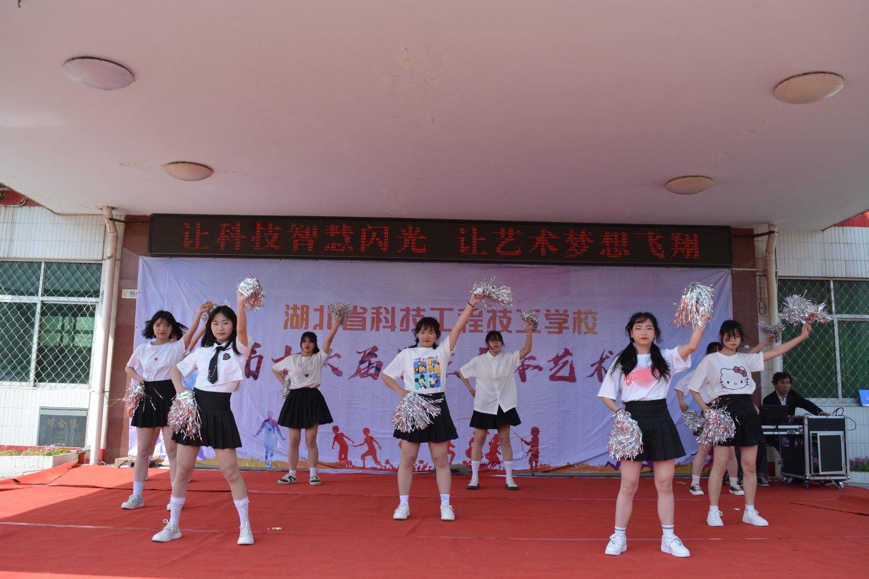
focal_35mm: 30
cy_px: 290
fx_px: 724
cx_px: 434
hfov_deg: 61.9
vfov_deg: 43.6
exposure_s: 1/250
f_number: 8
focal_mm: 20
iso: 180
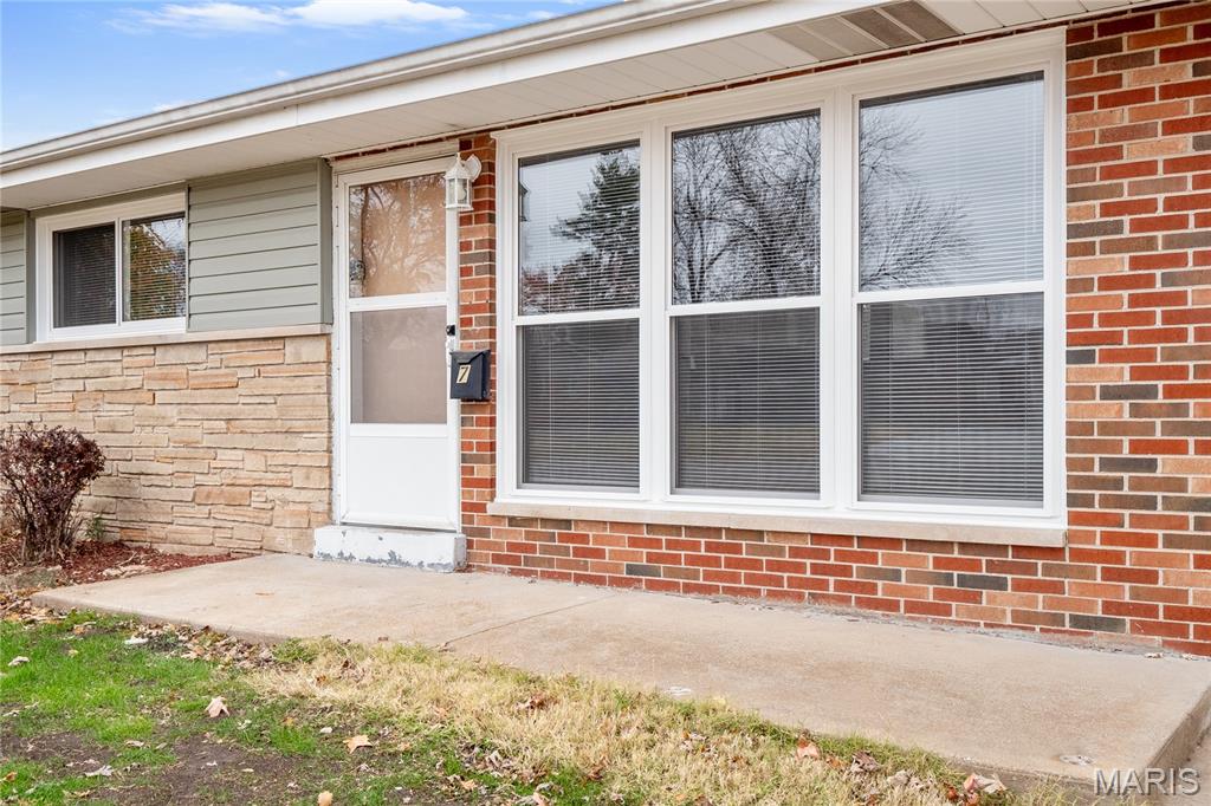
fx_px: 1211
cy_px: 403
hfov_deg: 53.1
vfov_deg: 36.8
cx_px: 606
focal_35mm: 36
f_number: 6.3
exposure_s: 1/60
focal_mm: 18
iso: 400
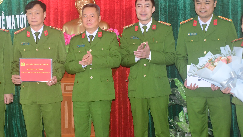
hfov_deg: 23.3
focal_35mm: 91
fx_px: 586
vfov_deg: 13.3
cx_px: 88
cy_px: 73
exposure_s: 1/200
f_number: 4.2
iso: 1600
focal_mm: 34
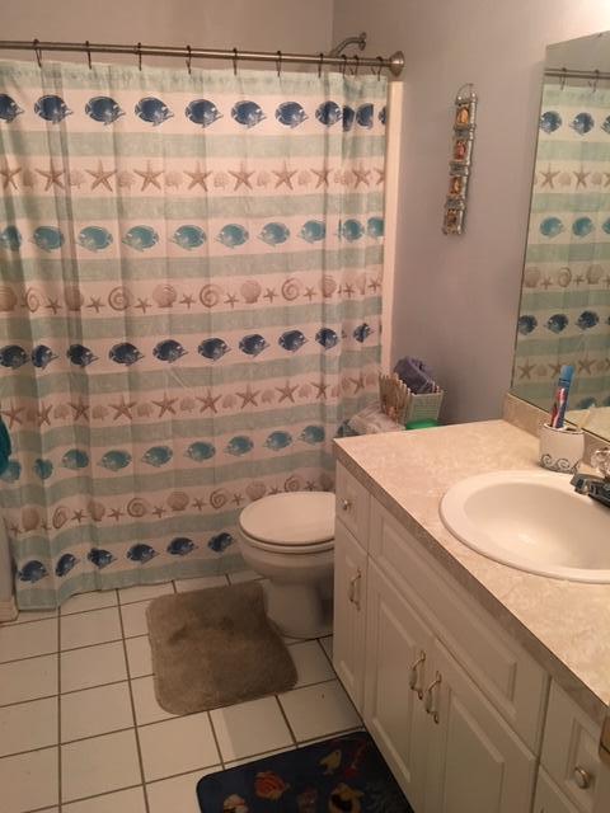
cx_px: 305
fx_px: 681
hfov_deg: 48.2
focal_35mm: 29
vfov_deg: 61.7
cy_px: 406
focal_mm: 4.15
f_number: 2.2
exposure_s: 1/15
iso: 64
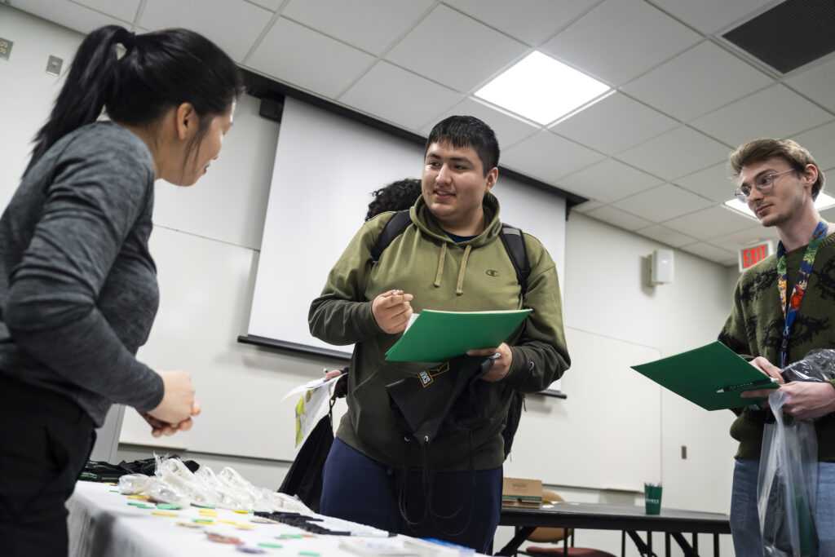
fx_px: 673
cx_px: 418
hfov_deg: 63.7
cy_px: 278
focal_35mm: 29
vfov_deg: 45.0
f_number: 2.8
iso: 1250
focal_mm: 29
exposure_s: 1/200
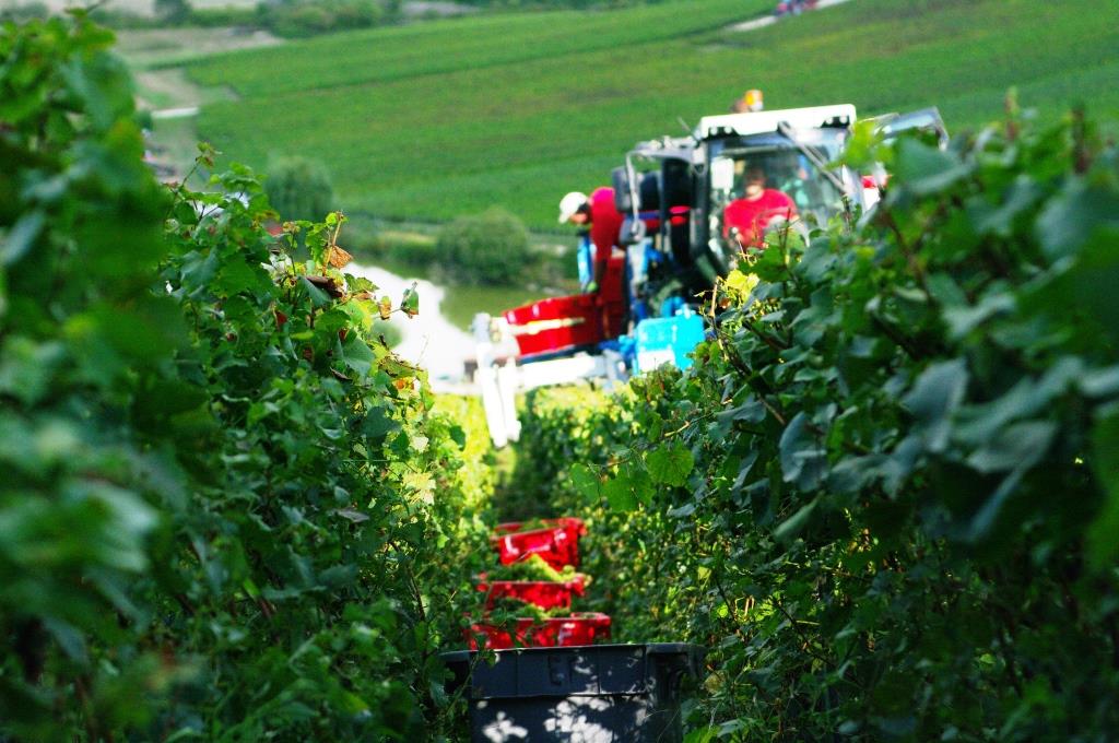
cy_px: 372
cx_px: 560
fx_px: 3260
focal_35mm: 105
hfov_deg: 19.5
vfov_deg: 13.0
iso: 1600
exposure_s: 1/4000
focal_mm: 70
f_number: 4
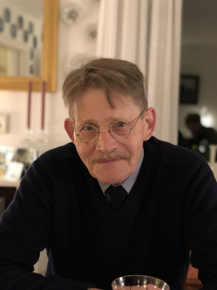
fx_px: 435
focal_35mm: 52
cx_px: 108
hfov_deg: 28.0
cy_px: 145
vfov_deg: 36.8
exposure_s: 1/9
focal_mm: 6
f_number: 2.4
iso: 160
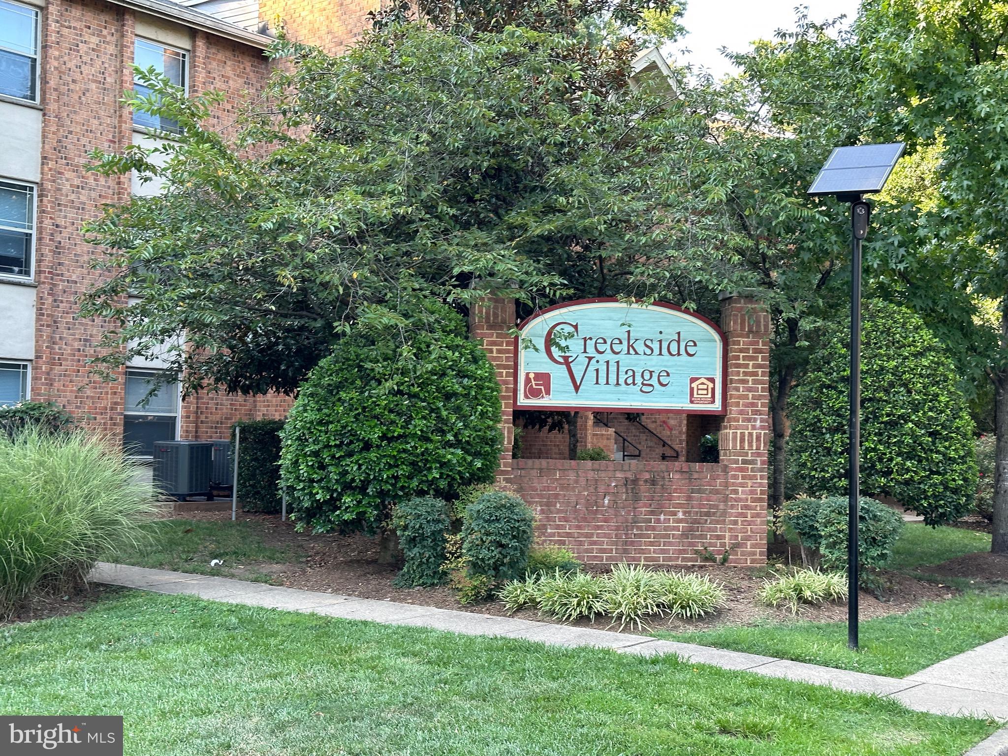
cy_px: 378
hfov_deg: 39.7
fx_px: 1398
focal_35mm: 48
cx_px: 504
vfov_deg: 30.3
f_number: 1.78
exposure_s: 1/191
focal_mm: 6.86
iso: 64
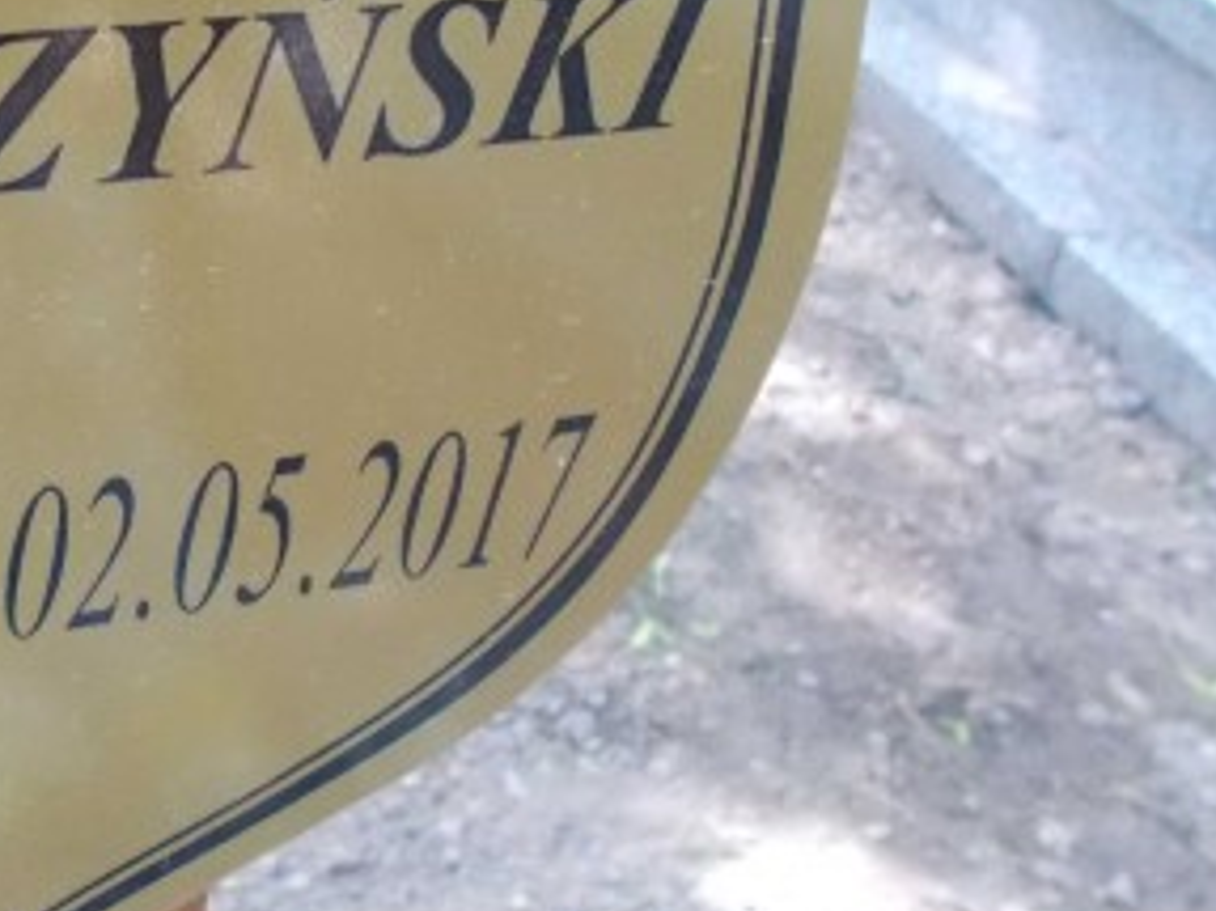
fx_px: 2037
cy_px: 161
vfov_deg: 24.7
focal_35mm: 58
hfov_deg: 31.1
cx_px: 38
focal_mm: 4.6
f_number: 3.2
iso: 450
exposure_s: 1/125
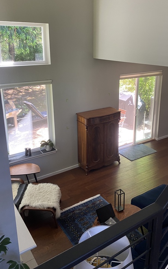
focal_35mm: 32
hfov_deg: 39.2
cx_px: 102
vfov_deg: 59.4
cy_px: 114
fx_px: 234
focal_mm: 4.25
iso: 125
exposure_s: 1/60
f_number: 1.8
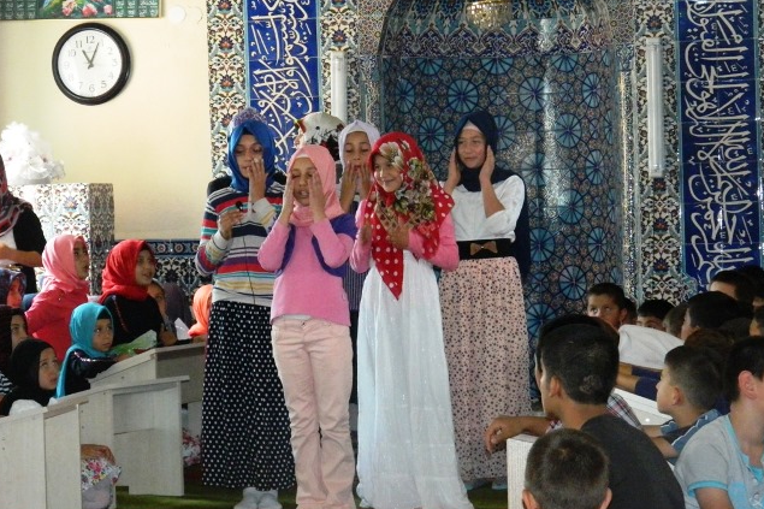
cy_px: 270
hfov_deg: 18.9
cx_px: 381
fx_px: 2291
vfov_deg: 12.7
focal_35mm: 108
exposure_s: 1/60
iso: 800
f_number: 4.5
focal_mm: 18.6
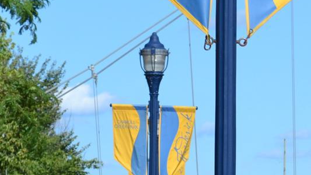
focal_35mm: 314
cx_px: 439
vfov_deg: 3.8
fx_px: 2590
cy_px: 298
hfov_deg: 6.8
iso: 100
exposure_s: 1/250
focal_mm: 52
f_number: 8
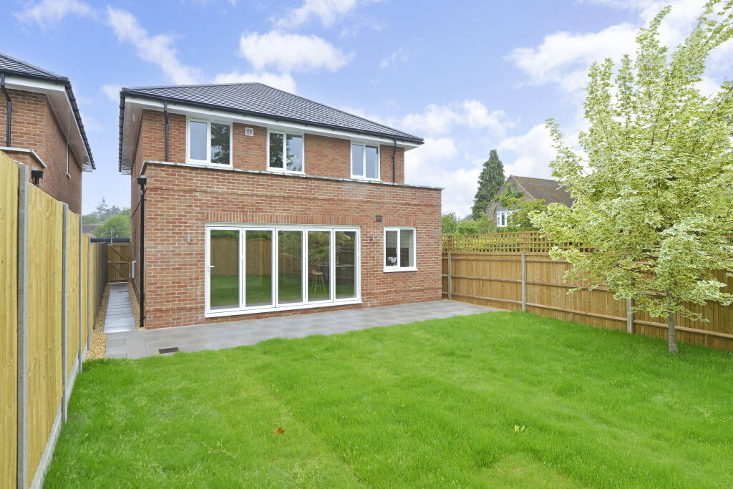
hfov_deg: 86.9
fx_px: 387
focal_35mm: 19
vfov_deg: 64.6
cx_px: 366
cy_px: 244
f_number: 14
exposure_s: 1/30
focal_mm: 19
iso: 400
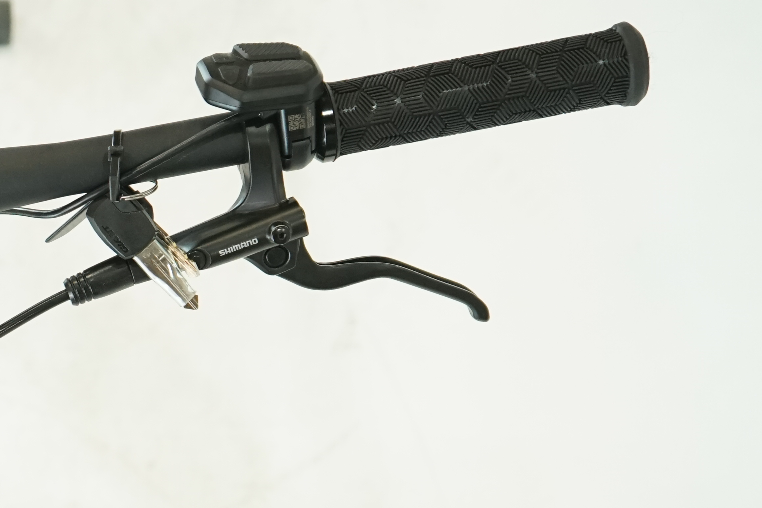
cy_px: 499
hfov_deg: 18.0
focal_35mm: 107
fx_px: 2265
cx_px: -197
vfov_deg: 12.7
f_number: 5
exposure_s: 1/200
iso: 1600
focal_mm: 41
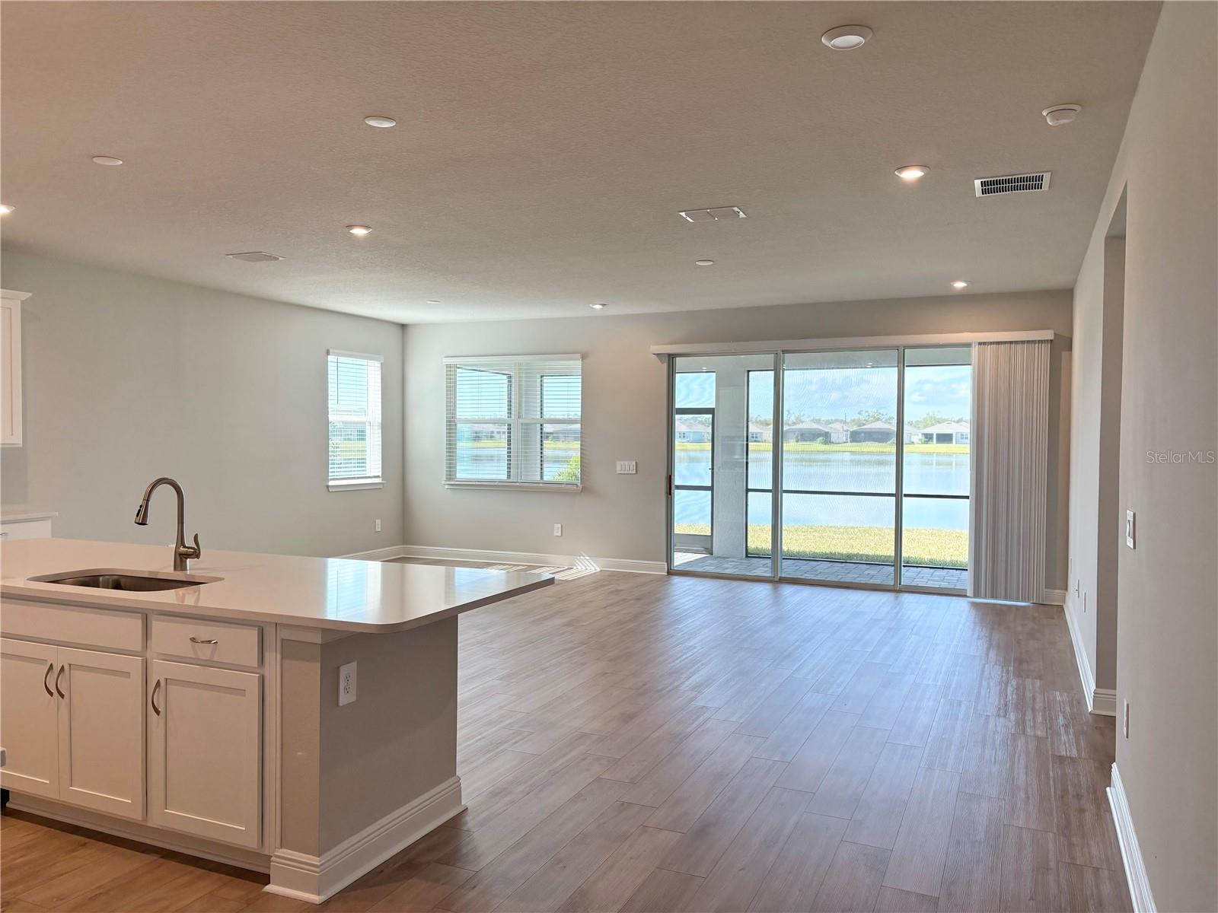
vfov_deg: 53.1
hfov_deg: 67.3
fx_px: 915
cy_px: 456
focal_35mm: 26
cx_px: 609
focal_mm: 5.96
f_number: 1.6
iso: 64
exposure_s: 1/232
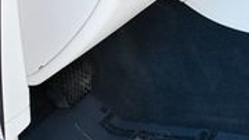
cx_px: 326
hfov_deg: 15.3
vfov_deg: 9.0
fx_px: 884
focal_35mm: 134
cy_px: 4
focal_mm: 18
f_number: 3.5
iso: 800
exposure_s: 1/200
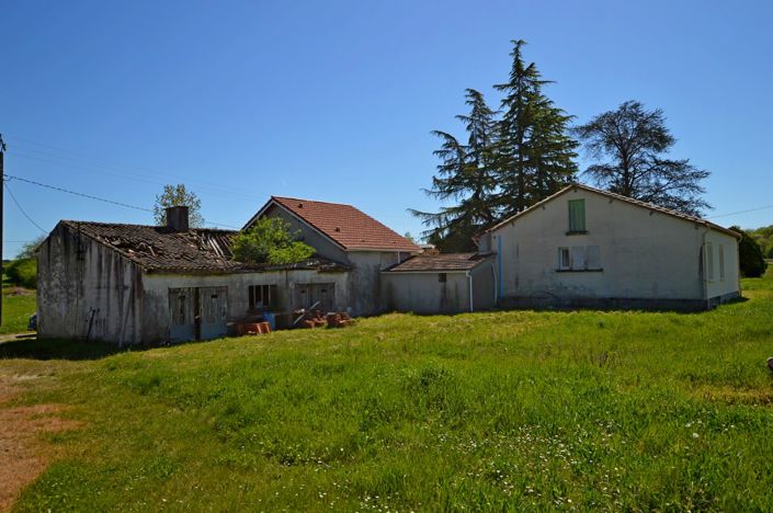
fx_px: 515
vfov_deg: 53.0
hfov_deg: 73.8
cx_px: 386
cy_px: 256
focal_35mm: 24
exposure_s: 1/320
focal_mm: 16
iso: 100
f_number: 9
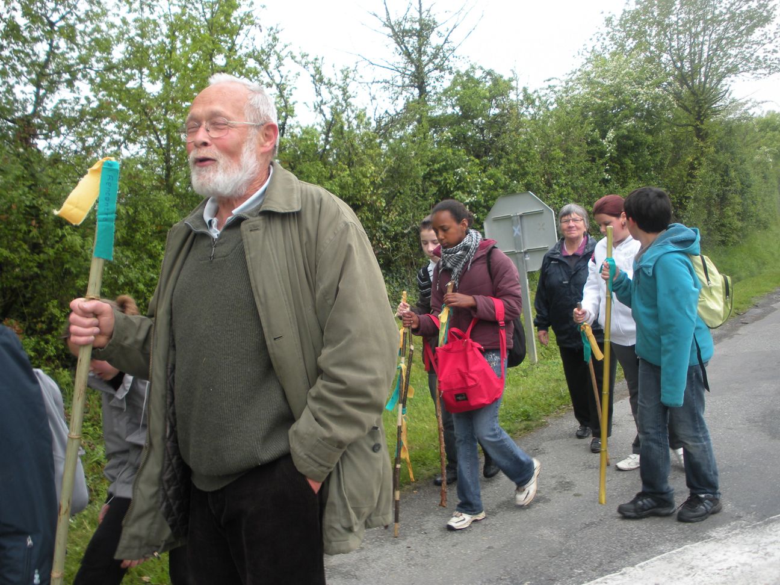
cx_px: 390
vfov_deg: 40.7
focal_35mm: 35
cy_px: 292
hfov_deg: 52.6
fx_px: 789
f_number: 3.5
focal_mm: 6.3
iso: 64
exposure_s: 1/74.8
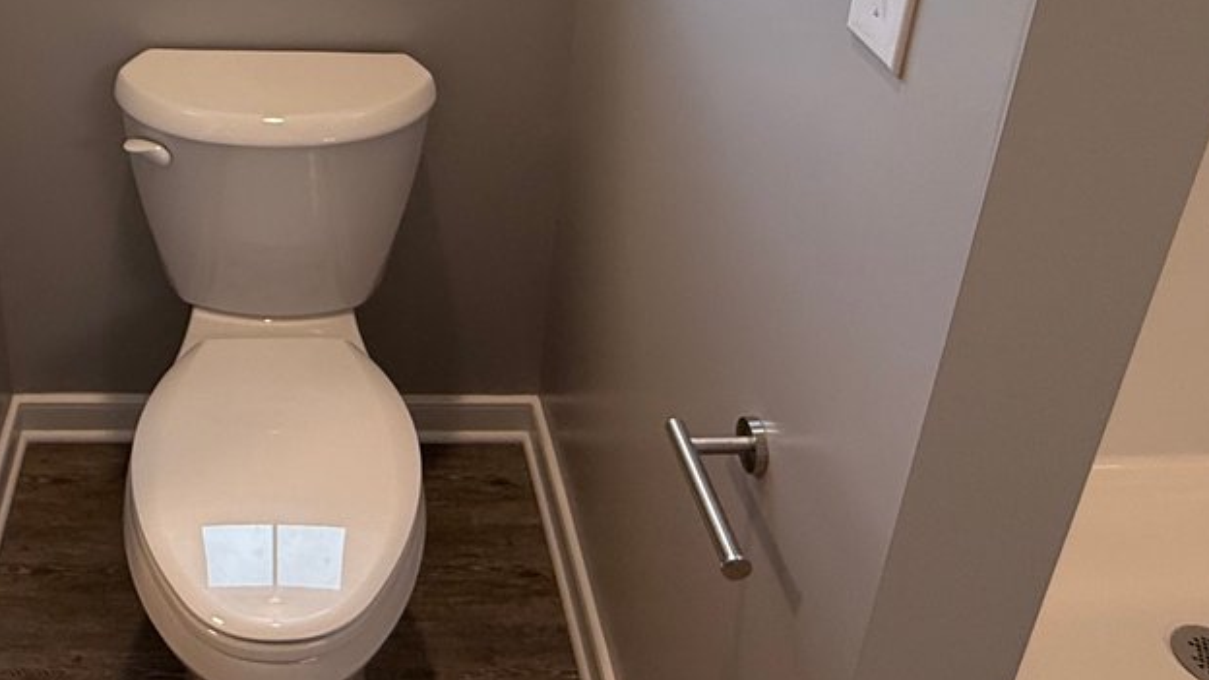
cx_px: 282
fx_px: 1186
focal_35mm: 37
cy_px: 1
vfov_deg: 29.8
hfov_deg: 51.4
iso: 125
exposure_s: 1/99
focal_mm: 2.22
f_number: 2.2
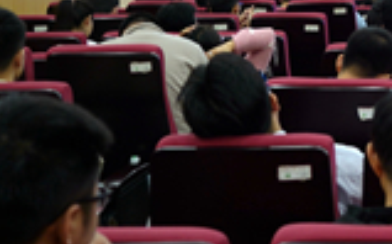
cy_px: -65
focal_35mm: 115
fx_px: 1227
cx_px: 651
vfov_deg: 11.1
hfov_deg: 16.0
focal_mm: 28
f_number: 4
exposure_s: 1/13
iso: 100
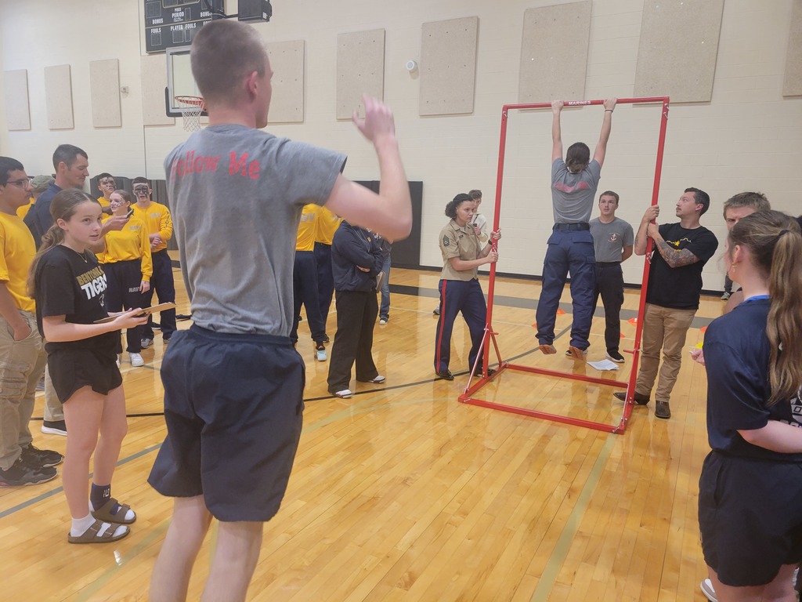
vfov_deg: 53.1
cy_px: 301
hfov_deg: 67.3
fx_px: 602
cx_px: 401
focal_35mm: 26
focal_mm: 5.4
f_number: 1.8
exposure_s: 1/60
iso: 200
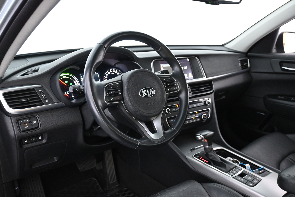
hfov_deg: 60.7
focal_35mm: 31
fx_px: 252
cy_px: 98
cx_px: 148
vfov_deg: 42.6
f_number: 3.8
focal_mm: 20.5
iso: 3200
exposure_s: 1/30
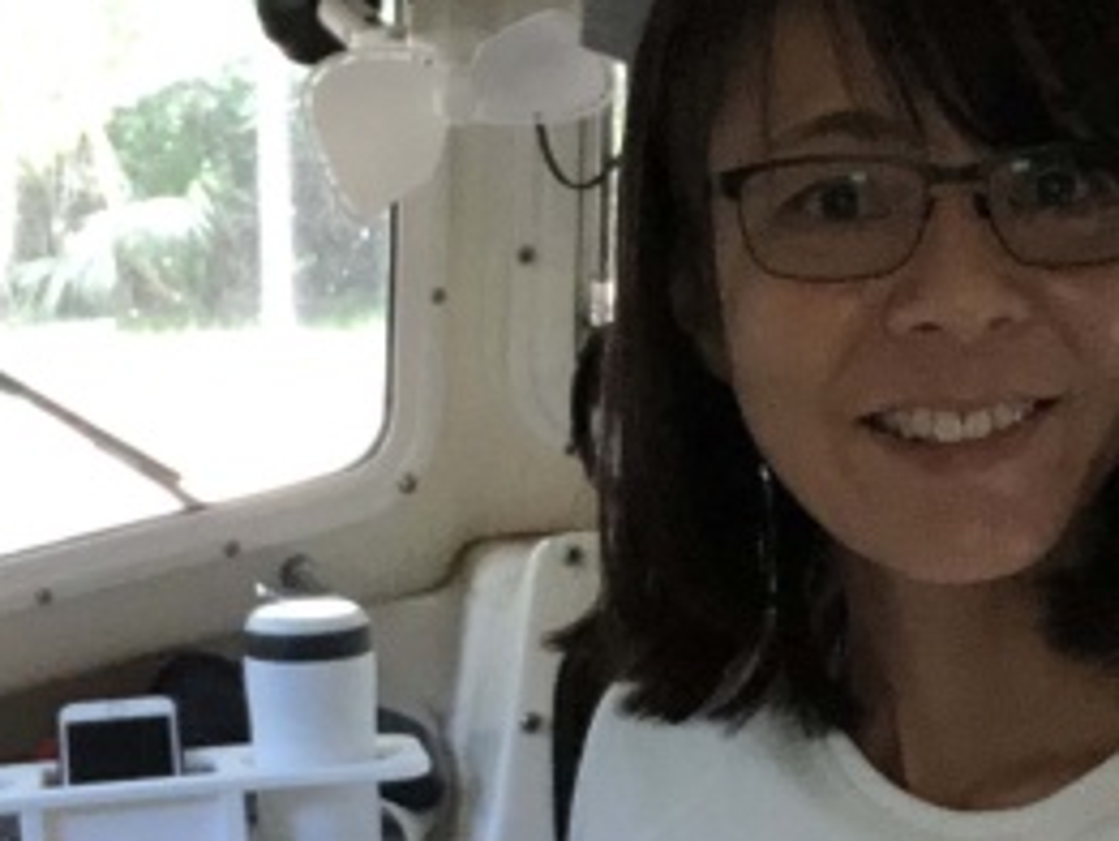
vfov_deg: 15.0
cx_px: 776
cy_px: 714
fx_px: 3169
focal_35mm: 98
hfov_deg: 19.9
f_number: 2.2
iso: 250
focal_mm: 2.87
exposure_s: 1/60
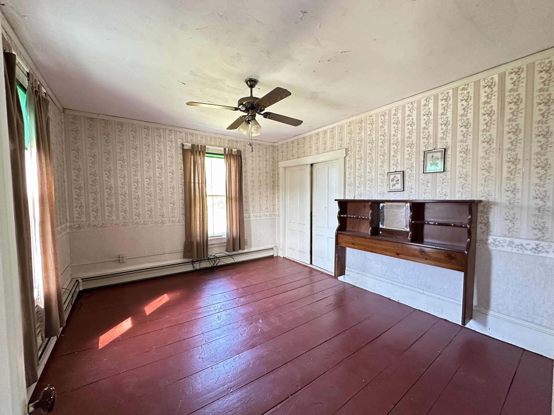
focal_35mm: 14
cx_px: 277
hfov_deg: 102.1
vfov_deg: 85.7
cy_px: 208
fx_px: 224
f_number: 2.2
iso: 500
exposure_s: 1/60
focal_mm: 2.22
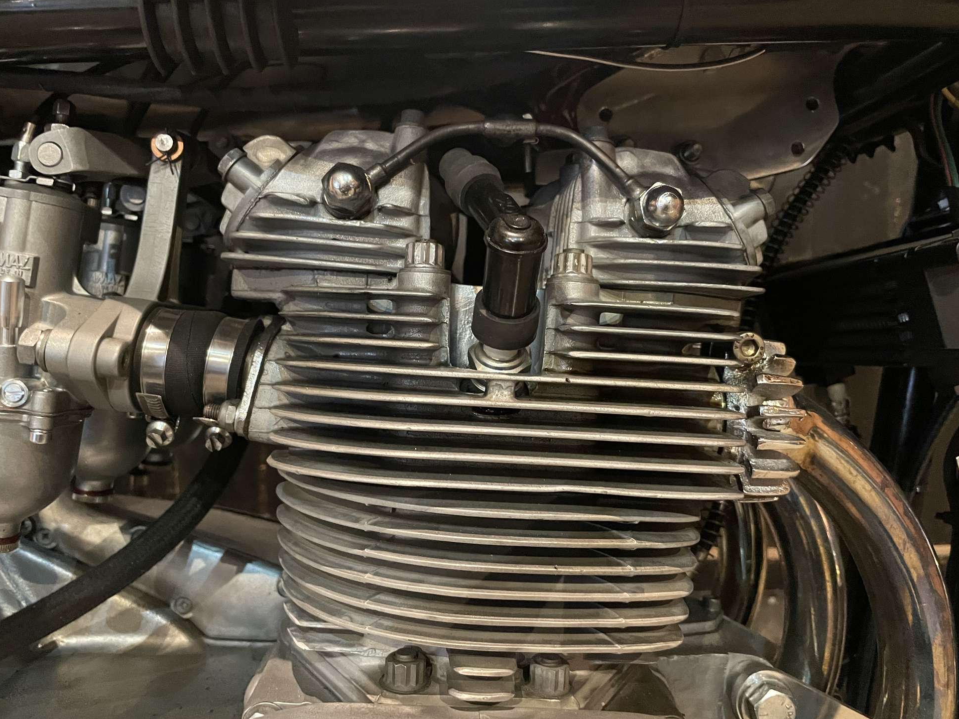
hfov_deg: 65.3
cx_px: 465
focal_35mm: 27
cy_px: 348
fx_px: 748
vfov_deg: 51.3
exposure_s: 1/25
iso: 640
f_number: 1.6
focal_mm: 4.2
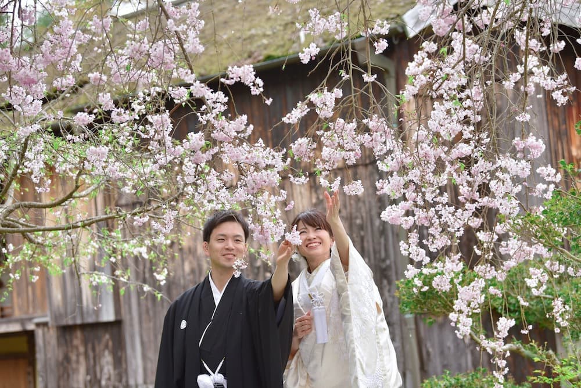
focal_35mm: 92
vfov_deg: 14.9
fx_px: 1486
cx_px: 290
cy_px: 194
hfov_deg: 22.1
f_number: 4
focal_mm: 92
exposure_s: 1/1000
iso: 1000
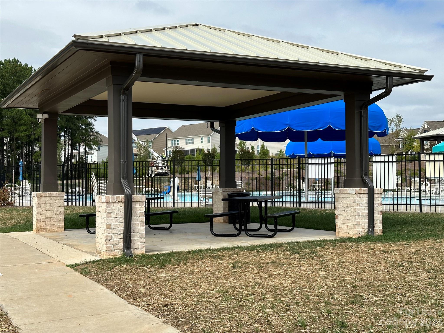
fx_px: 616
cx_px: 222
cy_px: 166
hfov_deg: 39.7
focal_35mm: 48
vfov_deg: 30.3
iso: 64
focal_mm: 6.86
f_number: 1.78
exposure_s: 1/3731
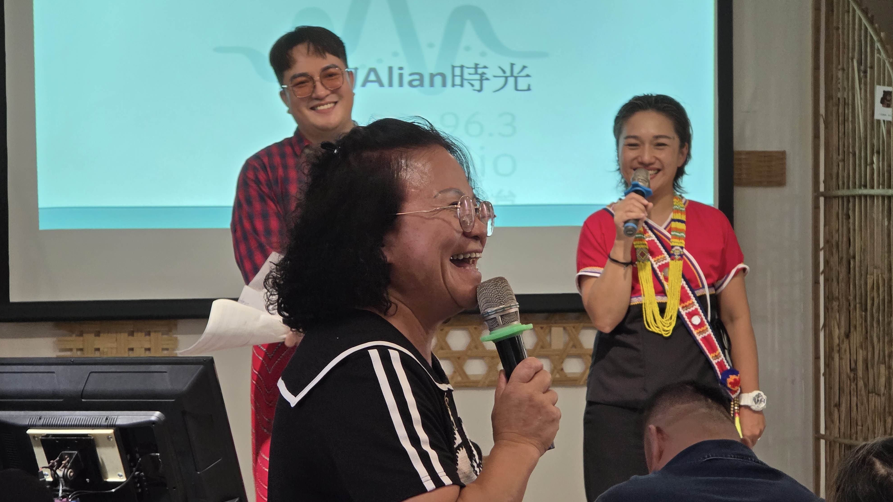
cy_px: 307
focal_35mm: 126
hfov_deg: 17.0
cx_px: 446
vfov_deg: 9.6
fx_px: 2984
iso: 640
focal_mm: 18.6
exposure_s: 1/120
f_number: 3.4
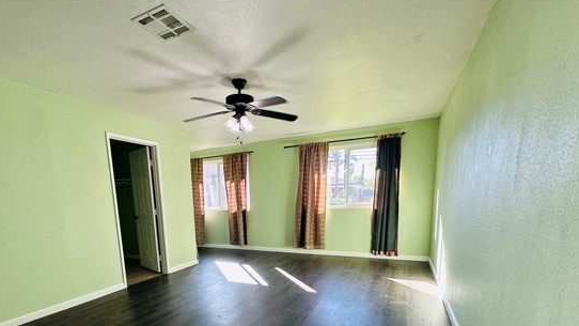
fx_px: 276
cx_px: 259
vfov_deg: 57.6
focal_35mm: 18
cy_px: 249
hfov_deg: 92.3
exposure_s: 1/120
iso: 80
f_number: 2.2
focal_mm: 2.22
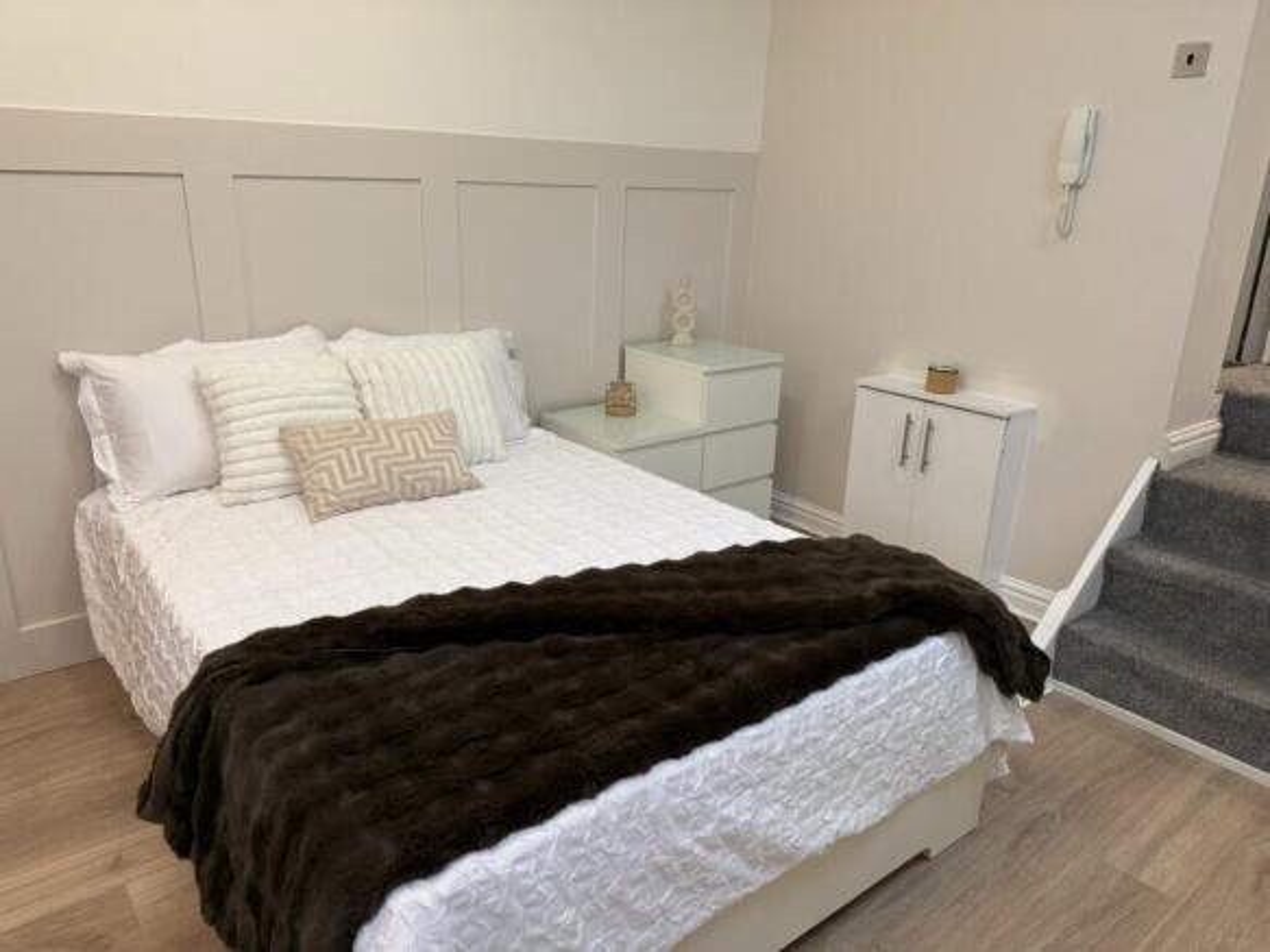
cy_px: 476
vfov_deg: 56.8
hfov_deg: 71.6
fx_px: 880
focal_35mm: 24
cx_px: 635
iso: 160
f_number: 1.78
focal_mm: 6.76
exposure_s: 1/100
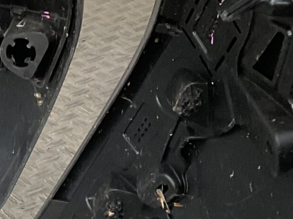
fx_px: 1007
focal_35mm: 119
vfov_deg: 12.3
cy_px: 219
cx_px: -93
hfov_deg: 15.7
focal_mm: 3
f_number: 1.8
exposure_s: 1/50
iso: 80
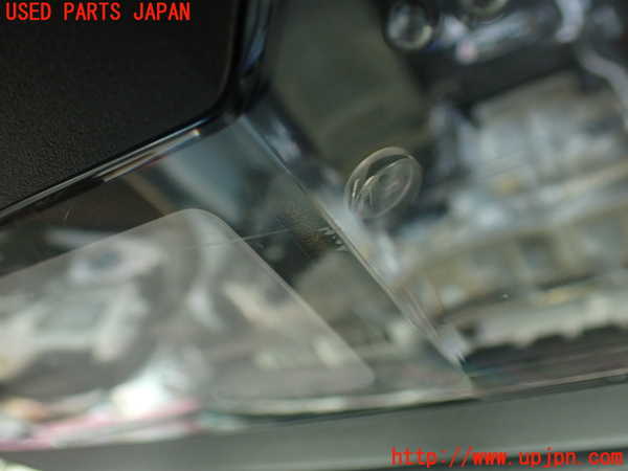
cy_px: 236
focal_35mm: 32
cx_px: 314
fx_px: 581
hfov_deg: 56.8
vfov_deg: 44.2
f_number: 2.4
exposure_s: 1/50
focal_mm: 5.79
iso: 200
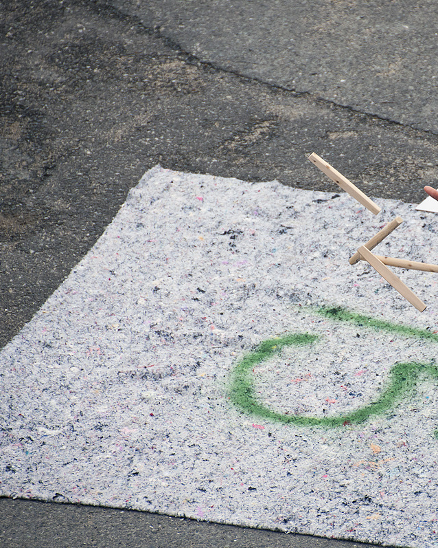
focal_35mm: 537
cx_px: 395
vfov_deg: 3.6
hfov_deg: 2.9
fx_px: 8698
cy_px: 274
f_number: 6.3
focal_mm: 380
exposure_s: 1/1250
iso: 400
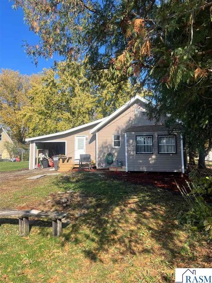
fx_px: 212
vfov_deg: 67.3
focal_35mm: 26
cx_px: 106
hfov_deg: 53.0
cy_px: 142
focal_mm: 5.7
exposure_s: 1/2299
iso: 50
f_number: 1.5
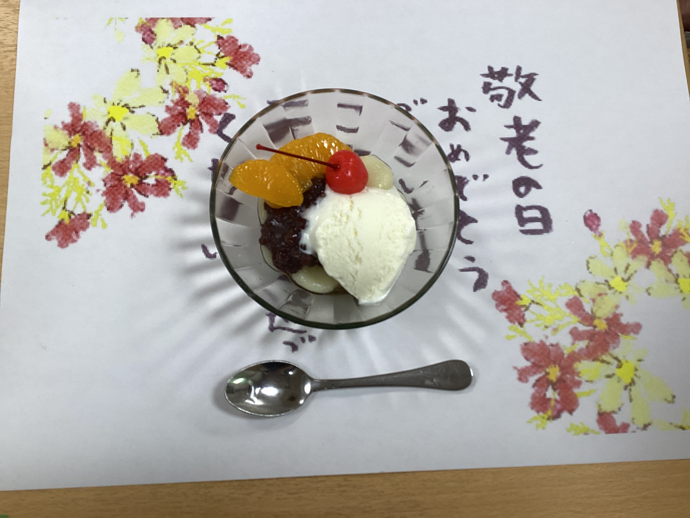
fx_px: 618
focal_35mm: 31
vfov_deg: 45.4
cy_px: 259
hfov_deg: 58.4
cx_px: 345
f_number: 2.4
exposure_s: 1/100
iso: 80
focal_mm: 3.3
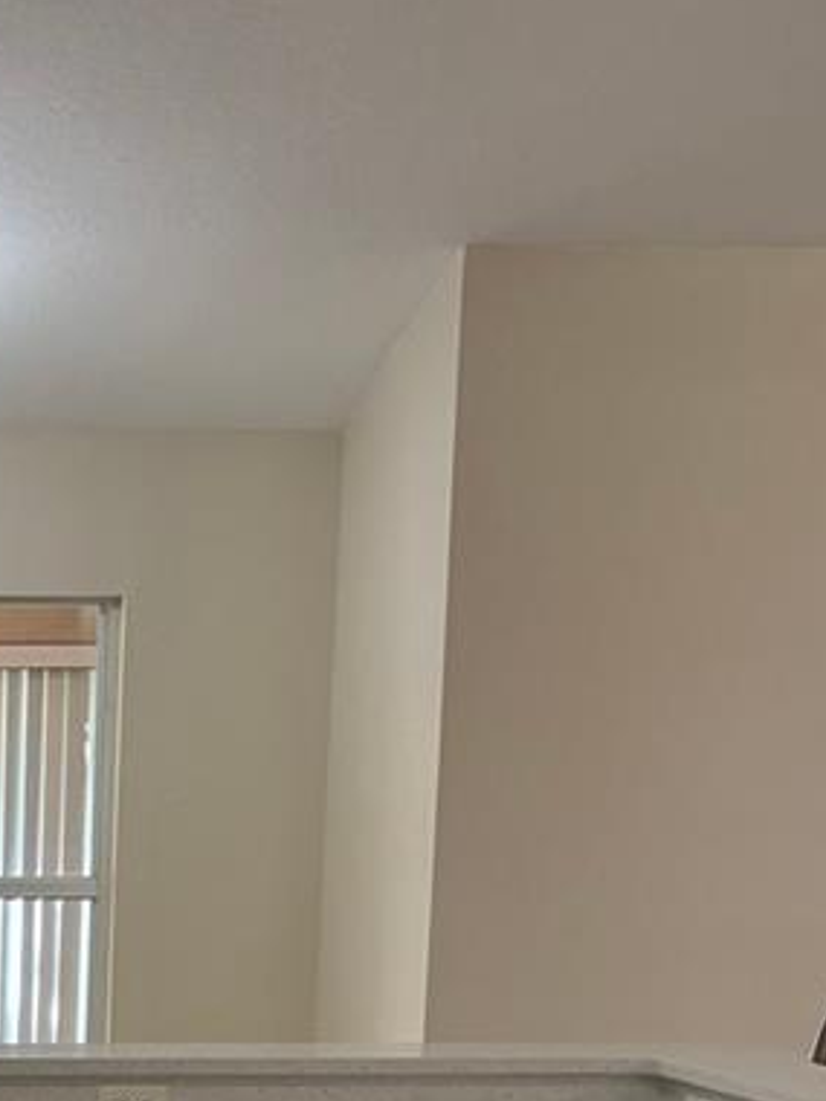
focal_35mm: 82
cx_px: -223
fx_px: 2609
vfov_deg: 22.1
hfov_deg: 17.0
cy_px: 1298
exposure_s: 1/129
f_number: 1.6
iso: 100
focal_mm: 5.96
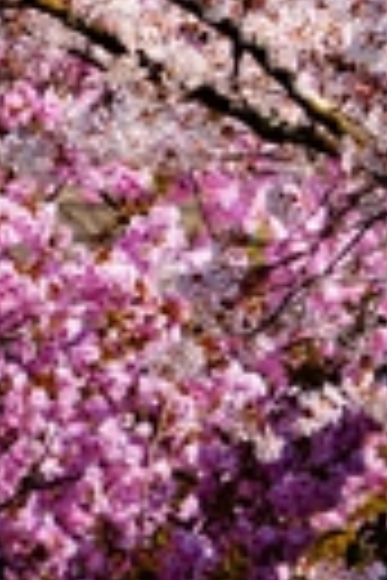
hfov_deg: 1.8
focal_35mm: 743
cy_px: -76
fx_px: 11980
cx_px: 488
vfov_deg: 2.8
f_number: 6.3
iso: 50
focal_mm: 240
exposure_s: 1/200
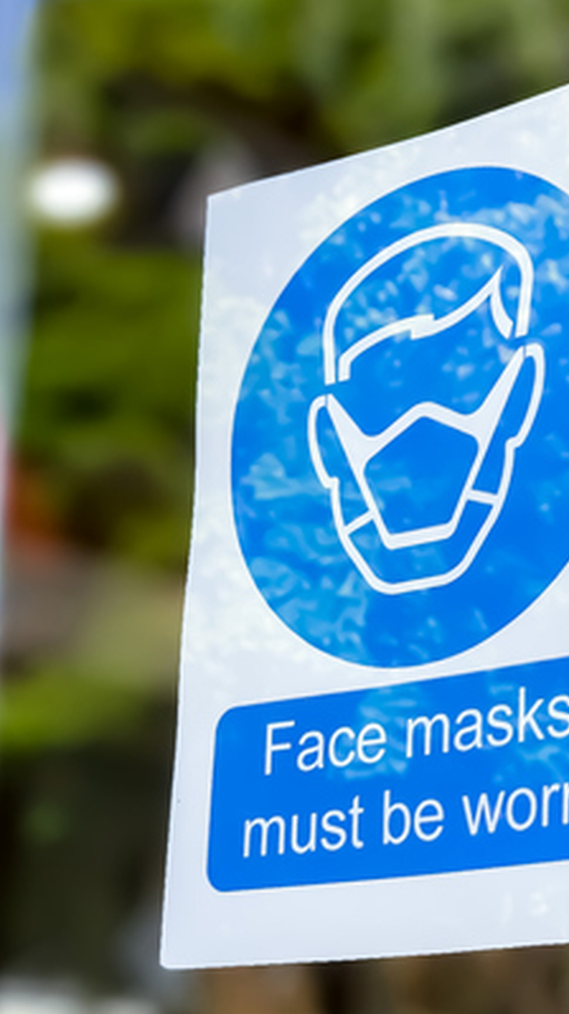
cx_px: 436
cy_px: 587
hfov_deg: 12.4
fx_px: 2606
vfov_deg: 22.0
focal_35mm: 97
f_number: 2
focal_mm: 6
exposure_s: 1/190
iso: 20
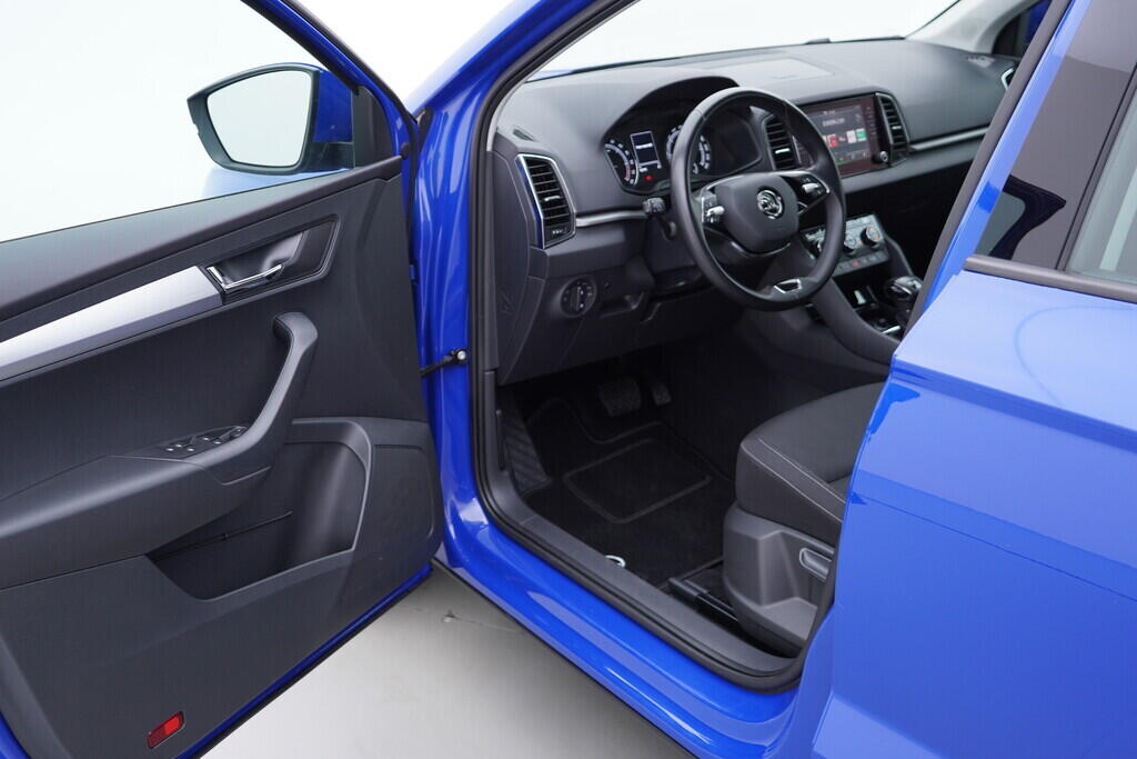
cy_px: 380
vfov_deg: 36.9
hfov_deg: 53.1
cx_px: 568
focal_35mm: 36
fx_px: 1137
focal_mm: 24
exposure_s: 1/40
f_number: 2.8
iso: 125
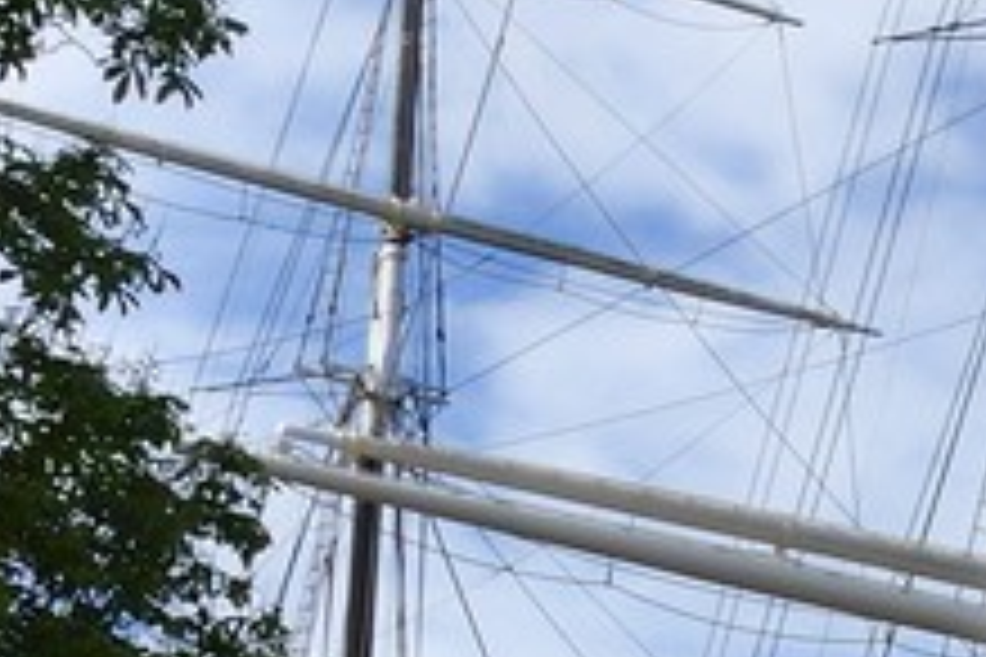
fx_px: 4793
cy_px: 1264
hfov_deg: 9.7
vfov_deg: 7.6
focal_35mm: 175
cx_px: 2715
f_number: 14
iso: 200
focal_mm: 24
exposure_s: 1/250
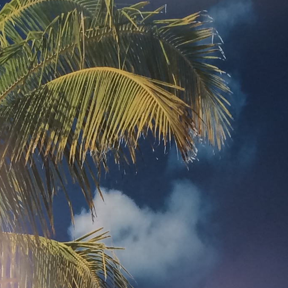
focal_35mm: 123
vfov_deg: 13.6
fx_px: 1158
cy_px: 396
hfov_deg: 14.1
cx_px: 57
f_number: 2.2
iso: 40
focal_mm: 4.15
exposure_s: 1/40
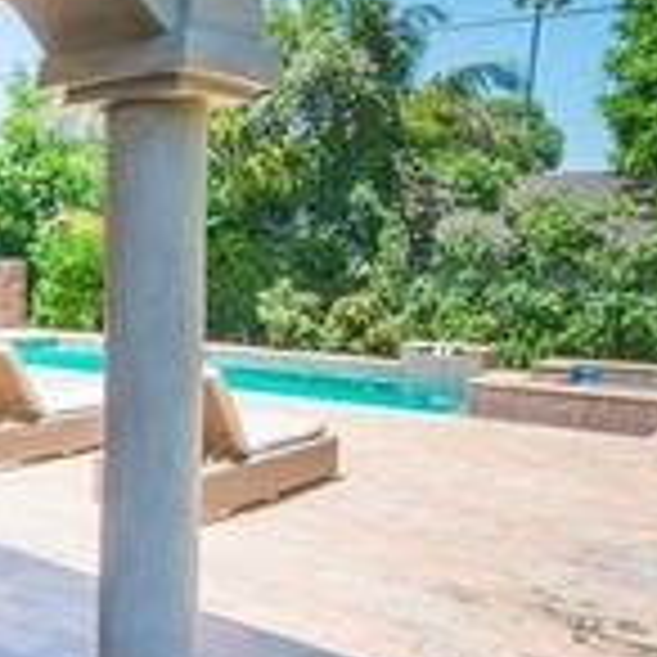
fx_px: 902
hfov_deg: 32.4
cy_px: 279
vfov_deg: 39.9
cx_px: -148
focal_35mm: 42
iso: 200
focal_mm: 16
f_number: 22
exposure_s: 1/40
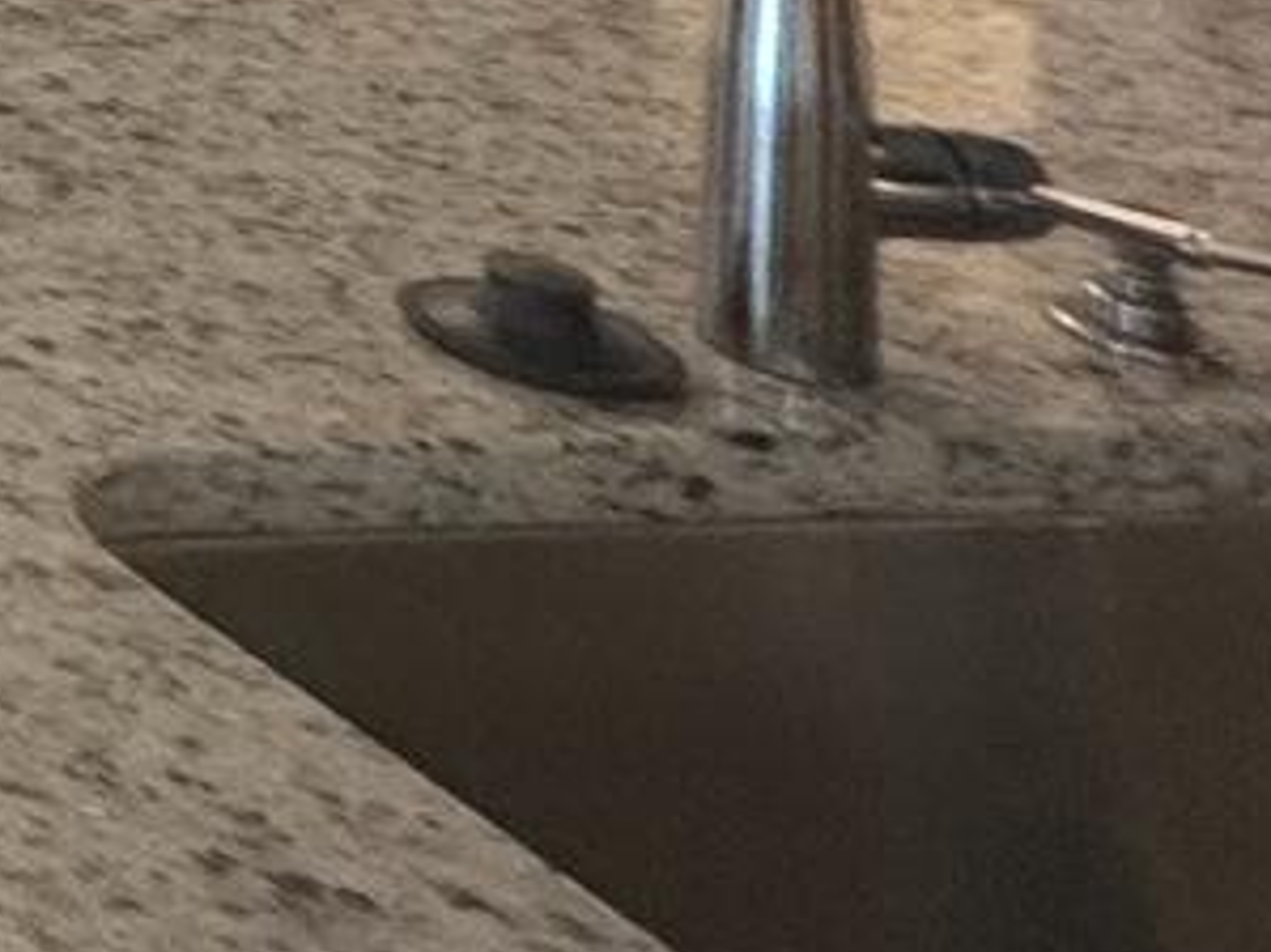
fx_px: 3523
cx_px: -2448
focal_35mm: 96
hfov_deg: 11.8
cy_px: -1496
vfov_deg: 11.8
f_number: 2.2
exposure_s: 1/60
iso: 250
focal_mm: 2.22
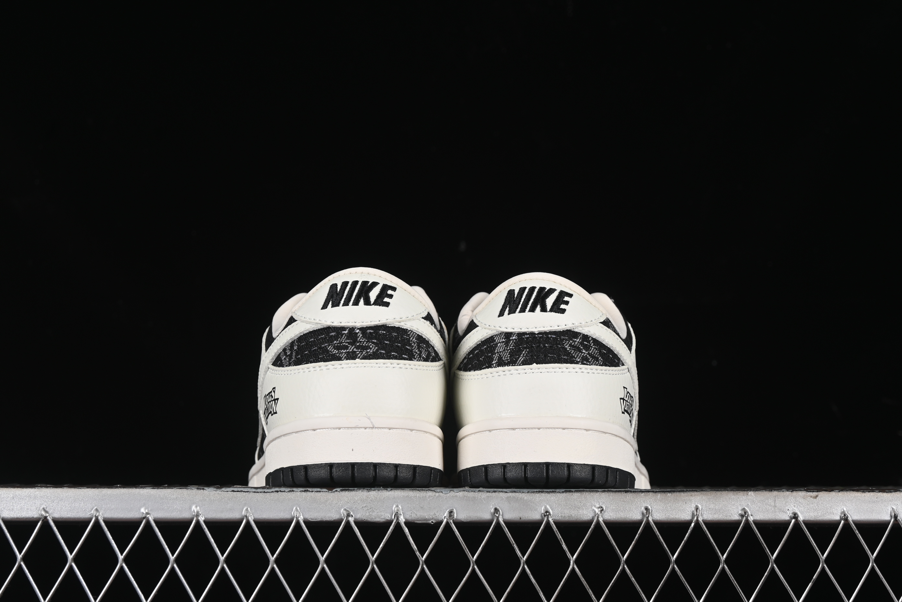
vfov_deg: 18.2
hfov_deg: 27.0
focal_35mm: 75
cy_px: 301
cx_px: 451
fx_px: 1879
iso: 160
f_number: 8
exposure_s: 1/80
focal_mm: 50
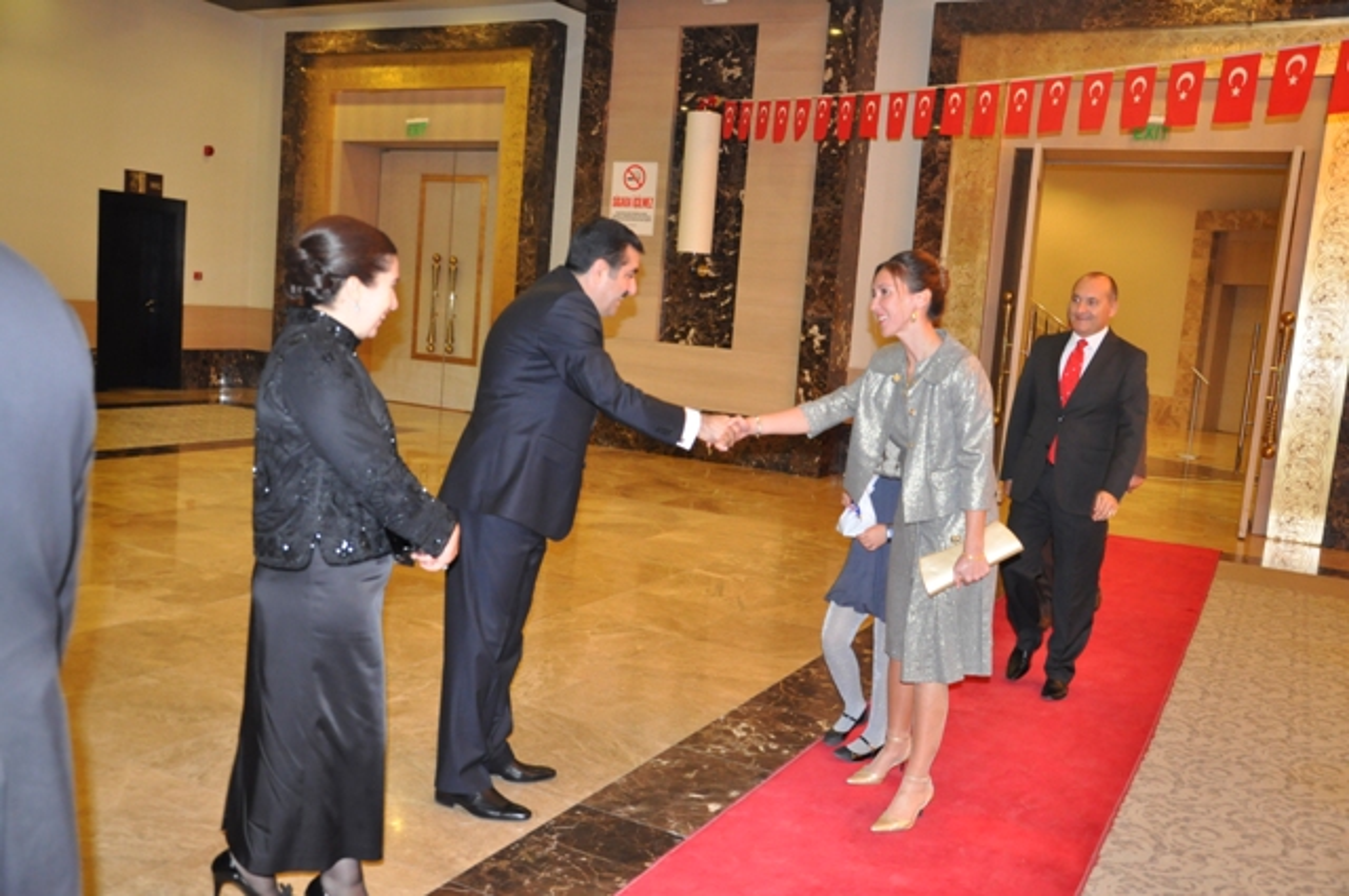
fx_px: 1179
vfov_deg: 41.6
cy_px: 448
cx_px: 674
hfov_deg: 59.6
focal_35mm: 32
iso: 1250
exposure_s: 1/60
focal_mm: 21
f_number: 4.5
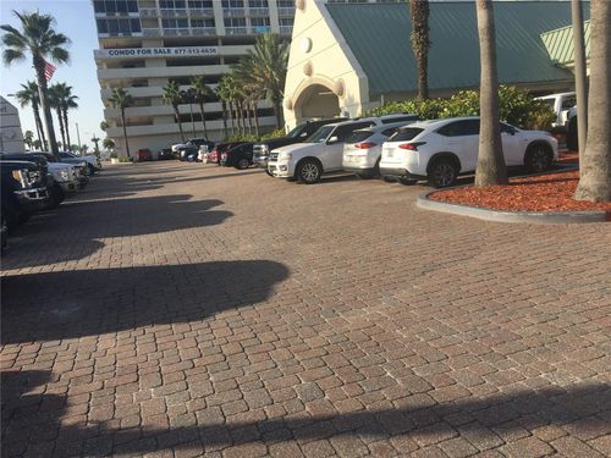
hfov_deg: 61.7
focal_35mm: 29
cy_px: 229
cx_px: 306
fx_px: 512
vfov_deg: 48.2
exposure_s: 1/1326
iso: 25
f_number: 2.2
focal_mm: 4.15
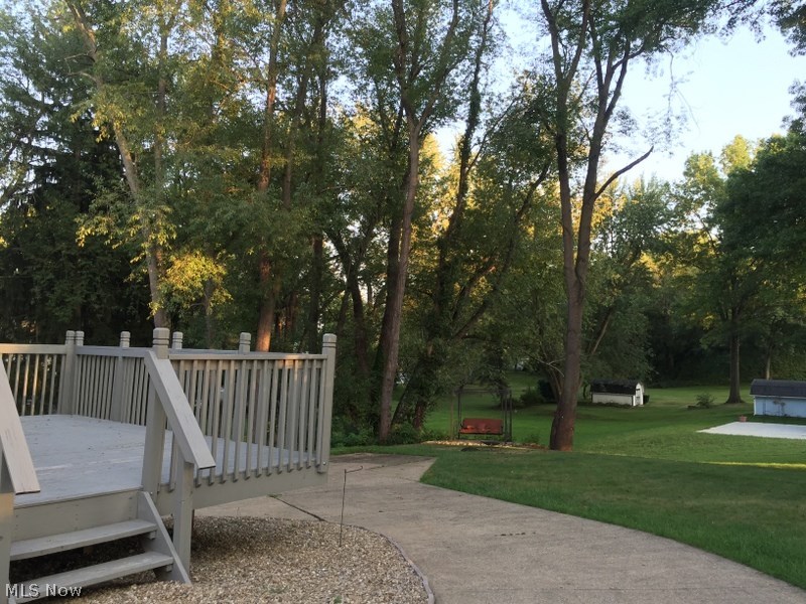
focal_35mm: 29
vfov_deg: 48.2
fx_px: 675
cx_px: 403
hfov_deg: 61.7
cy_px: 302
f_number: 2.2
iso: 32
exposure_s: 1/60
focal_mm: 4.15
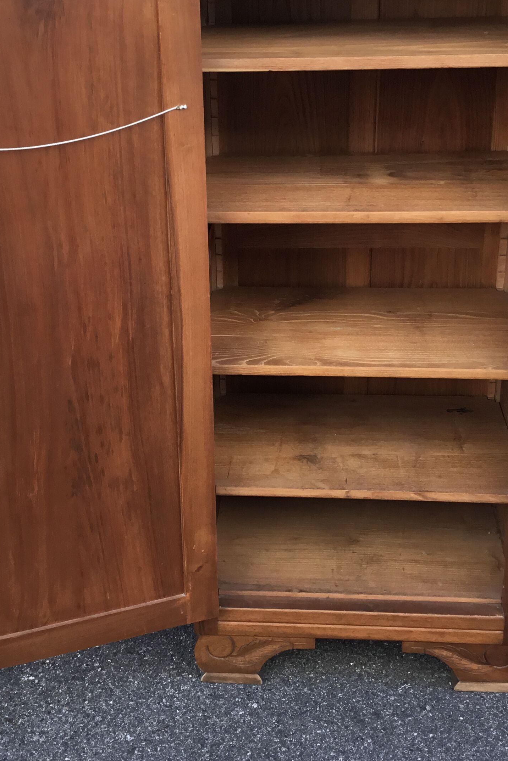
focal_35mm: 49
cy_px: 281
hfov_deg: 27.5
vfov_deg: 40.0
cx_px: 244
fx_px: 1037
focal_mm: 3.3
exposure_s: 1/100
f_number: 2.4
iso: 32
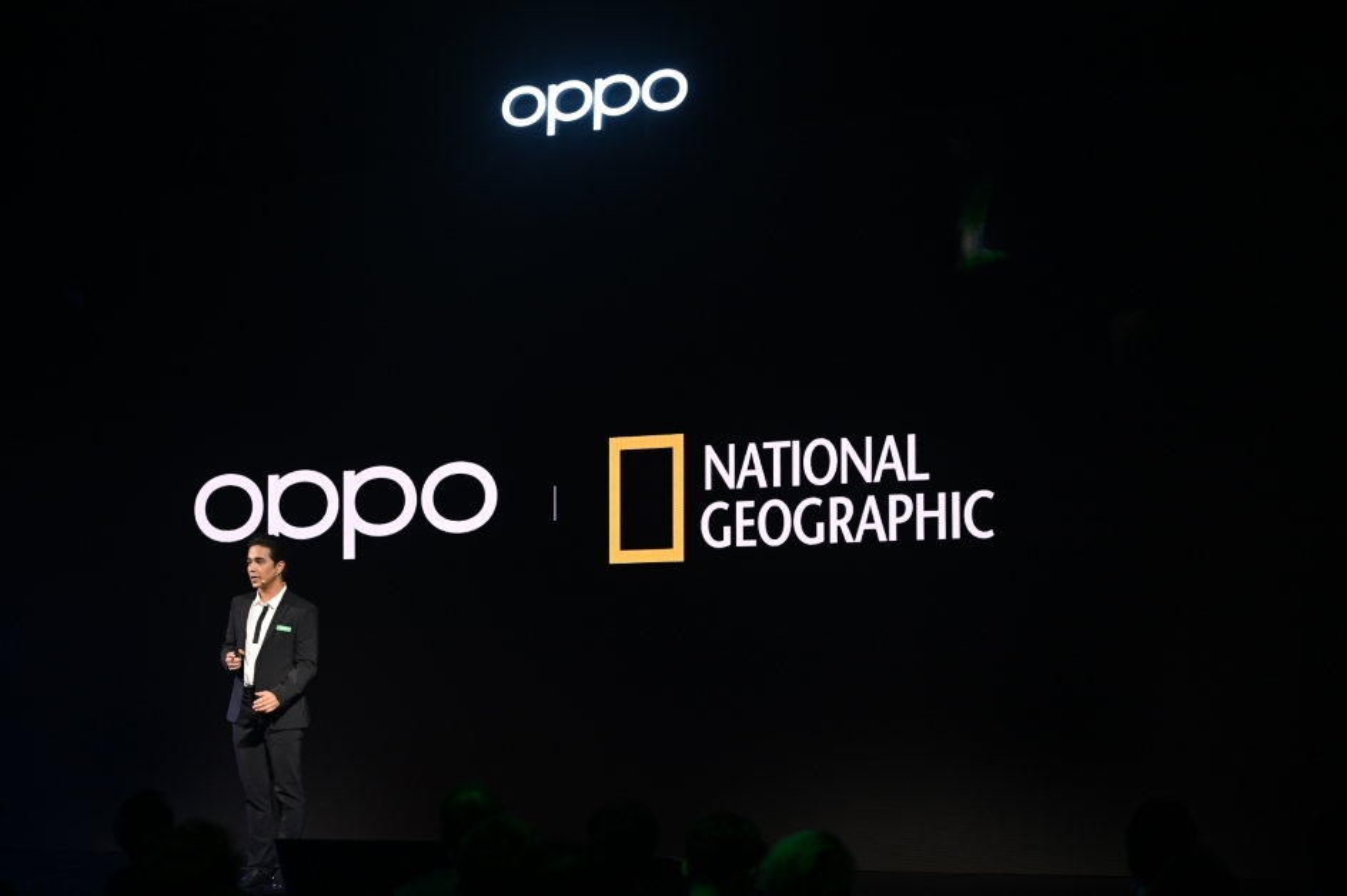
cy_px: 448
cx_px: 674
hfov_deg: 23.7
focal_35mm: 86
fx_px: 3215
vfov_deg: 15.9
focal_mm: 86
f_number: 3.5
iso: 500
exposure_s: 1/200
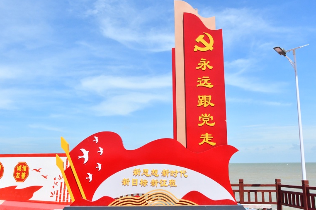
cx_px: 158
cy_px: 103
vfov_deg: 34.2
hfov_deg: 49.6
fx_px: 342
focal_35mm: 39
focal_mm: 22
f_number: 9
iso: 2000
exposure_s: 1/6400
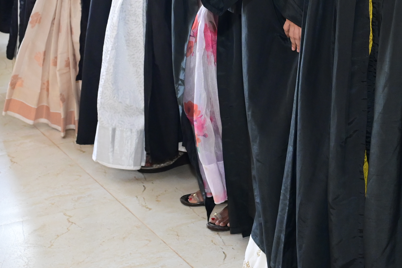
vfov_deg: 12.9
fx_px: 1149
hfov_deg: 19.3
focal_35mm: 103
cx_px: 403
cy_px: -60
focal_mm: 41
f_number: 5.6
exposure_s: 1/100
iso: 3200
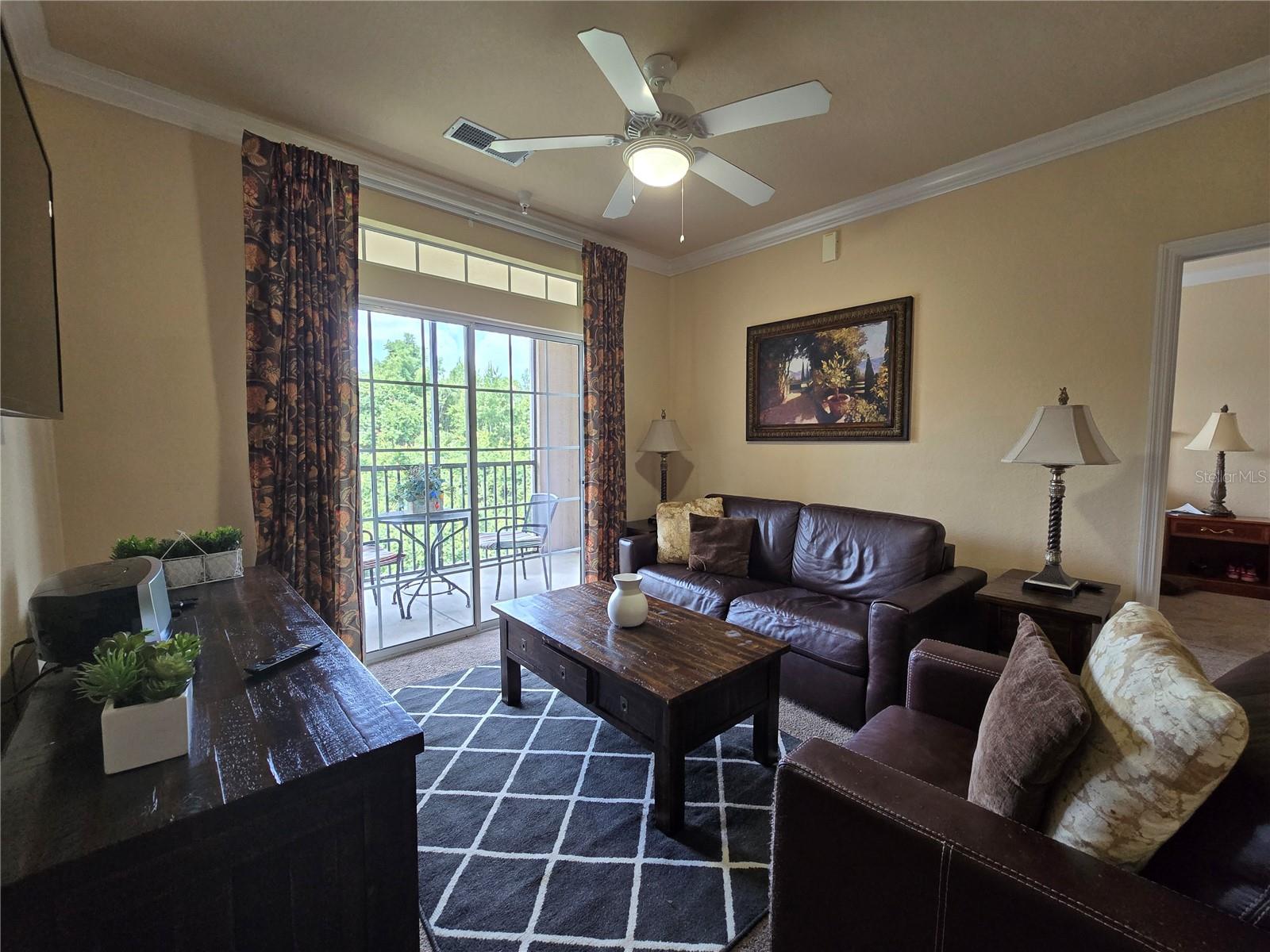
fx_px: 477
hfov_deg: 106.2
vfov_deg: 89.9
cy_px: 476
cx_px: 635
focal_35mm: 13
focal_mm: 2.2
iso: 200
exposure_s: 1/60
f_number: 2.2
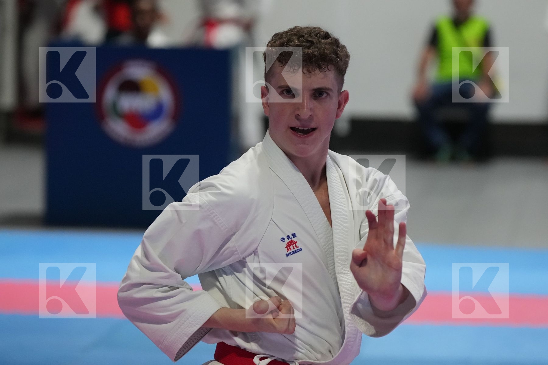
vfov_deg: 7.3
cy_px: 182
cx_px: 274
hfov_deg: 11.0
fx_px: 2846
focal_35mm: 187
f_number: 2.8
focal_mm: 125
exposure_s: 1/500
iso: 3200
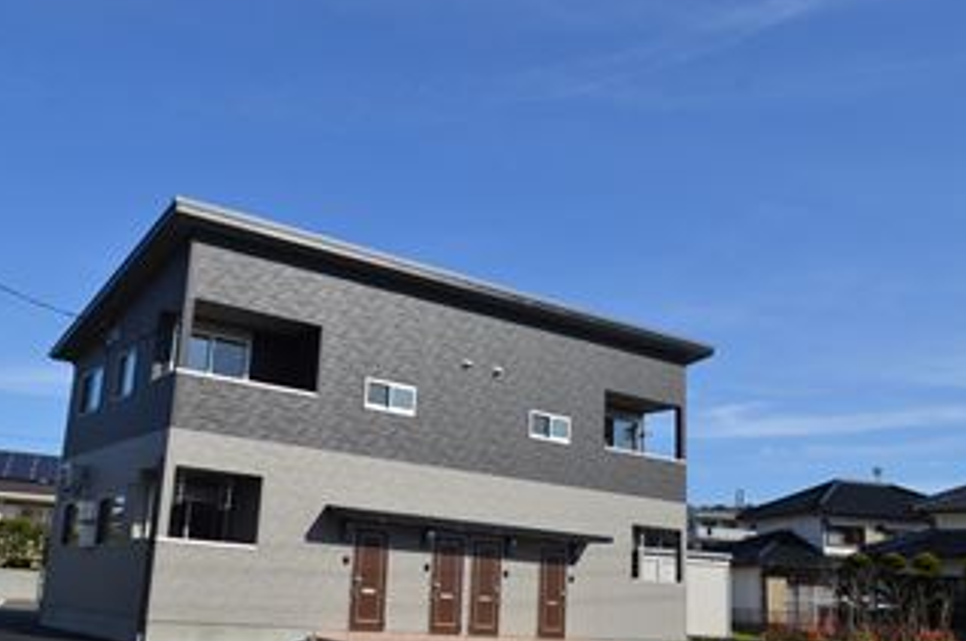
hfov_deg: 55.5
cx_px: 395
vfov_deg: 38.7
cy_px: 355
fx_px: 911
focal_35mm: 34
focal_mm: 18
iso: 100
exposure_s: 1/250
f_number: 8
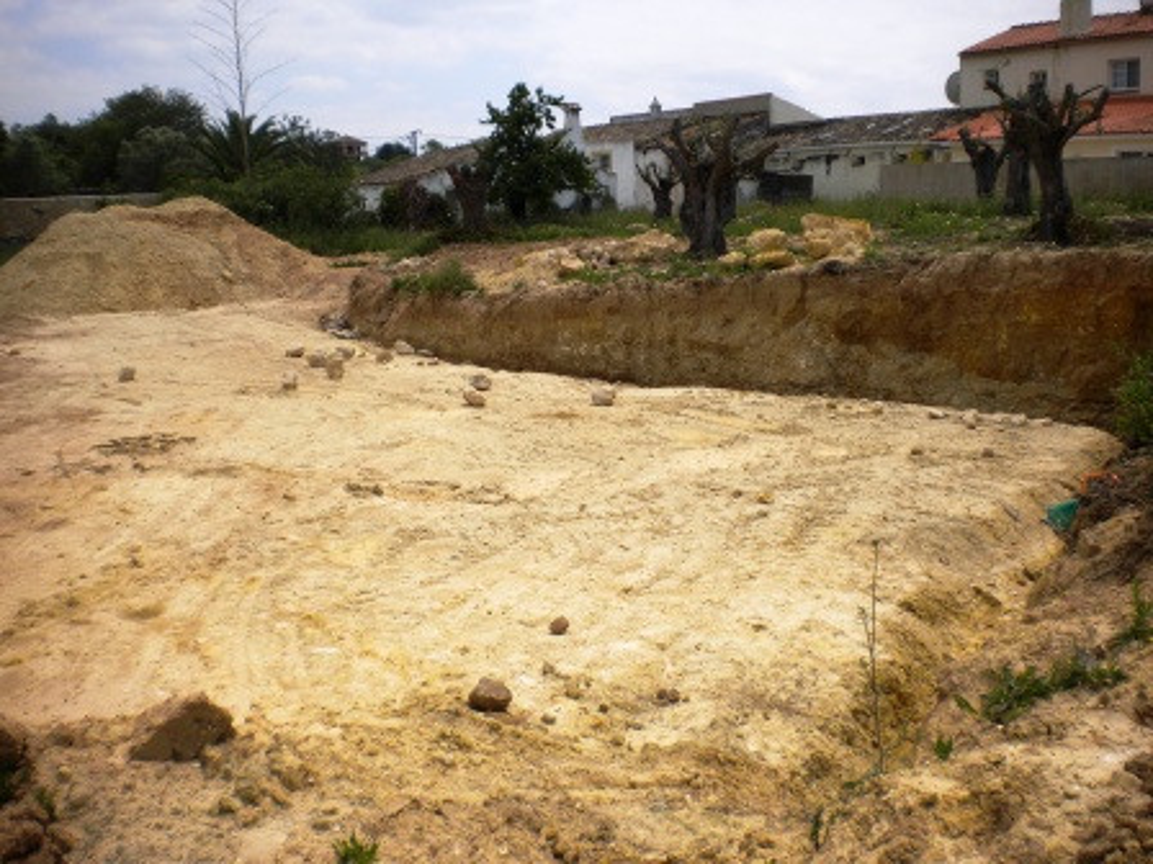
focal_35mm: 35
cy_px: 432
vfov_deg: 40.7
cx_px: 576
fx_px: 1166
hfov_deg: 52.6
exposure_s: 1/873
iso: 80
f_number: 4.6
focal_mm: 6.3
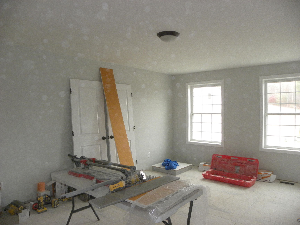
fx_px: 225
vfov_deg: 53.1
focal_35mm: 26
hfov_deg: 67.3
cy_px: 112
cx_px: 150
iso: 323
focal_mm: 4.6
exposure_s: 1/69
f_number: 2.8
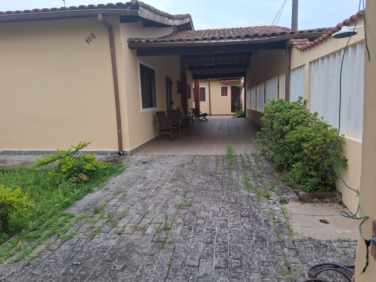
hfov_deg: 67.3
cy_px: 141
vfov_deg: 53.1
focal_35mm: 26
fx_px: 282
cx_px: 188
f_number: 1.8
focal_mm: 3.98
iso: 25
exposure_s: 1/100
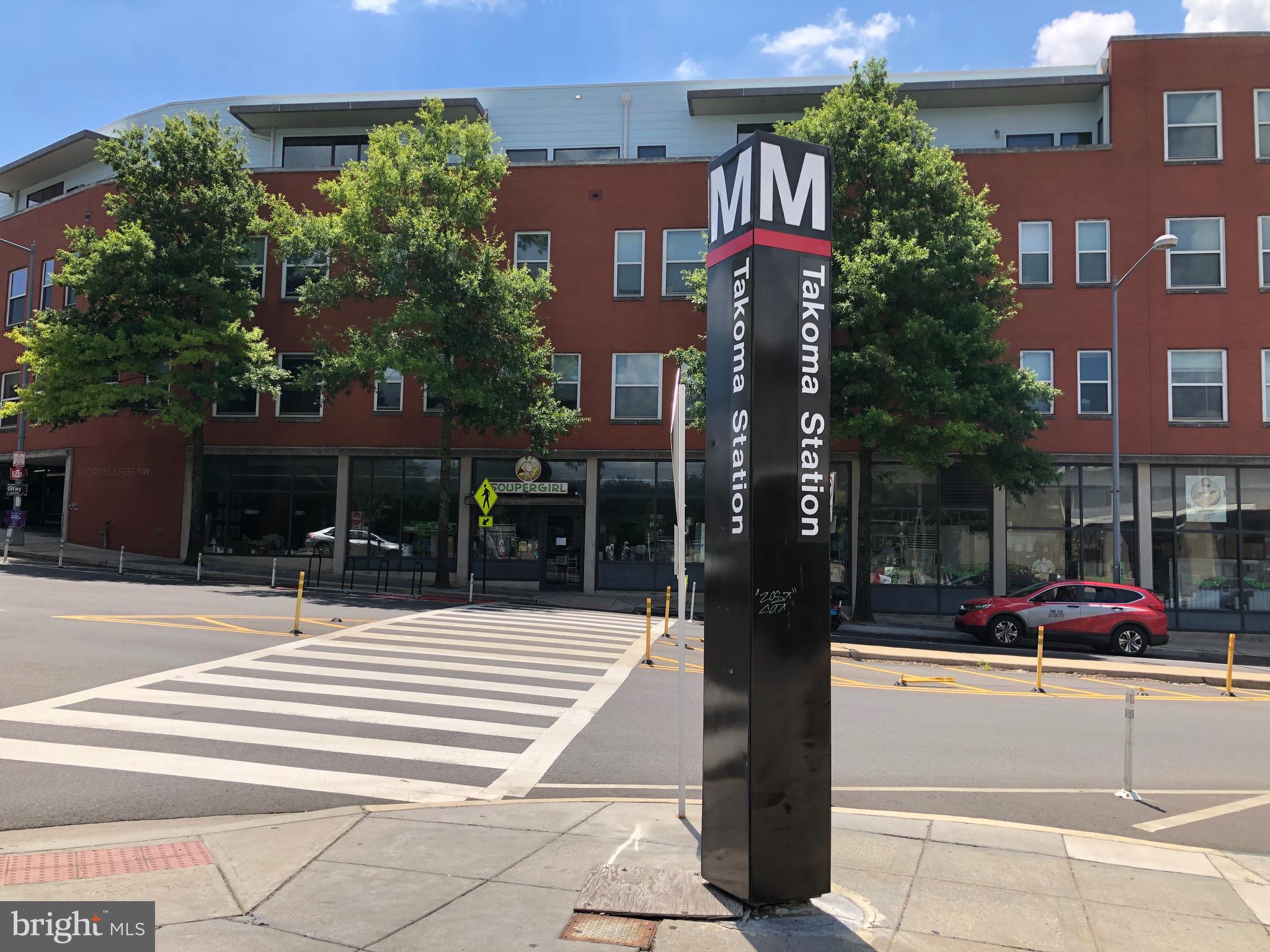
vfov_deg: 49.7
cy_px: 476
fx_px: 1027
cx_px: 635
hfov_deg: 63.4
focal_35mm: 28
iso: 20
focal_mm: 3.99
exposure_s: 1/1412
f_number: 1.8
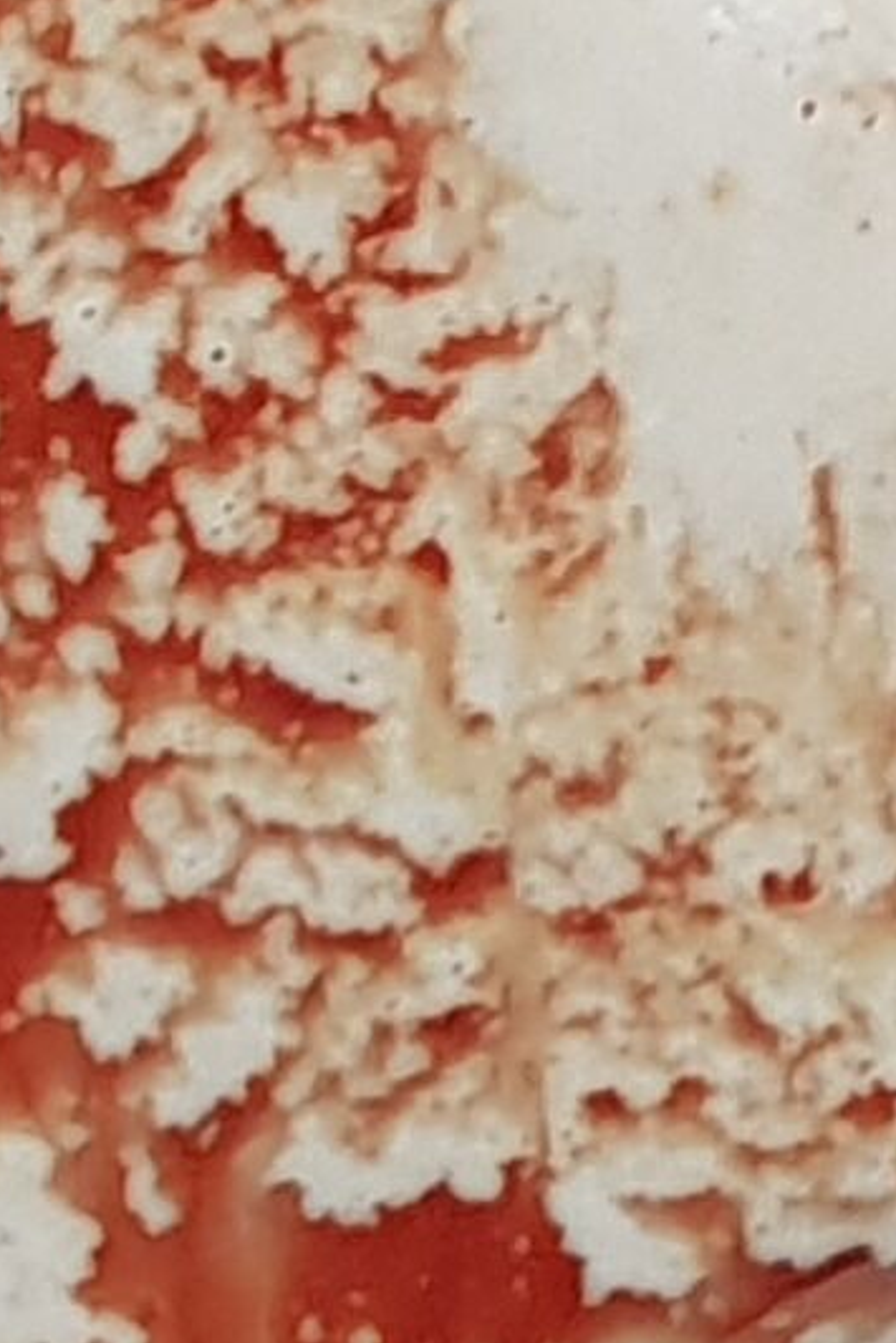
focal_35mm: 410
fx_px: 15296
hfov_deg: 3.3
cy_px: -1525
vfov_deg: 4.9
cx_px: 2675
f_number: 2.4
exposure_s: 1/33
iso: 64
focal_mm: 6
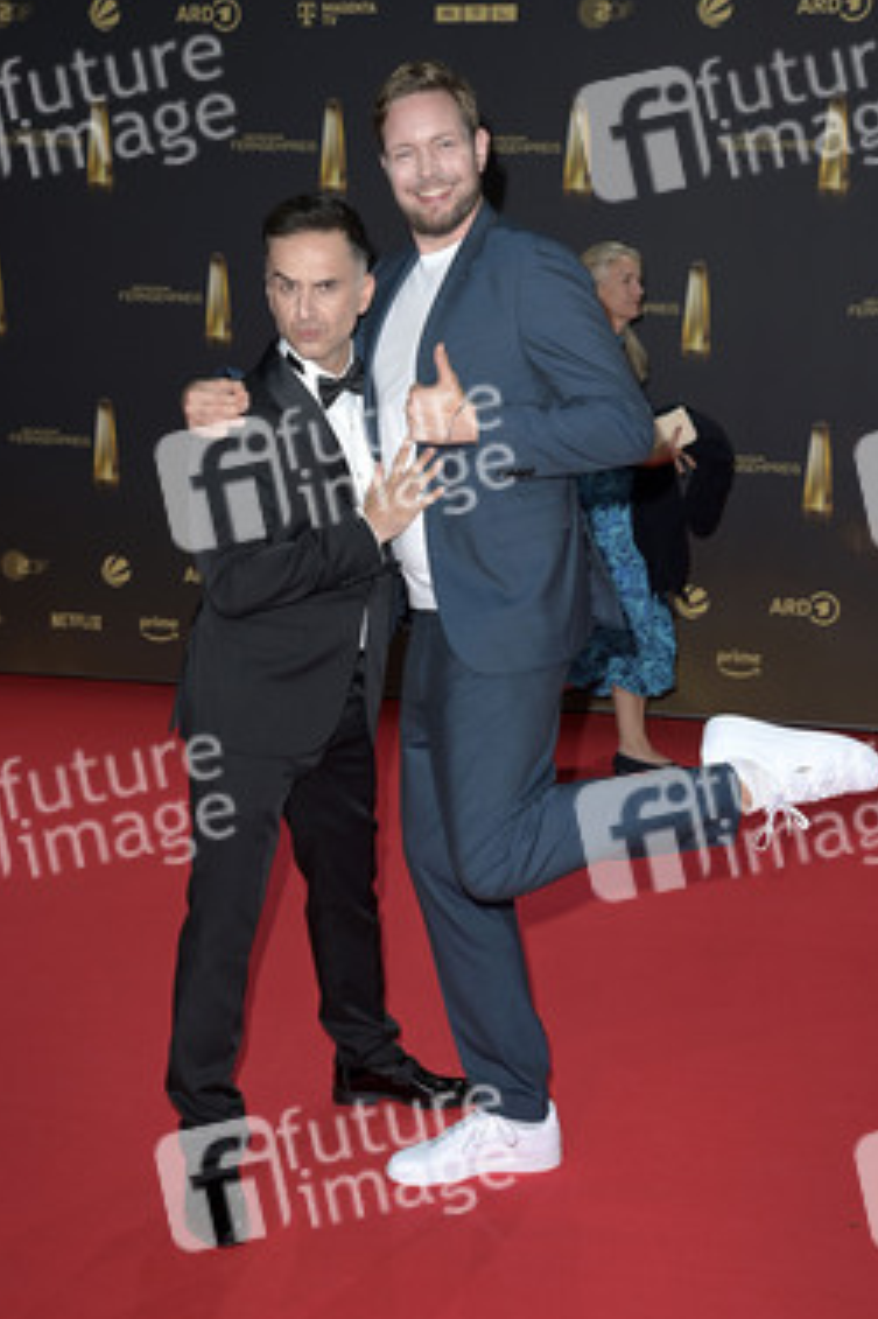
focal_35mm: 53
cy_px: 644
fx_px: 1941
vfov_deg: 37.5
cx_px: 437
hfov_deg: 25.5
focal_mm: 50
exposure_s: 1/250
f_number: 5
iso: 1000
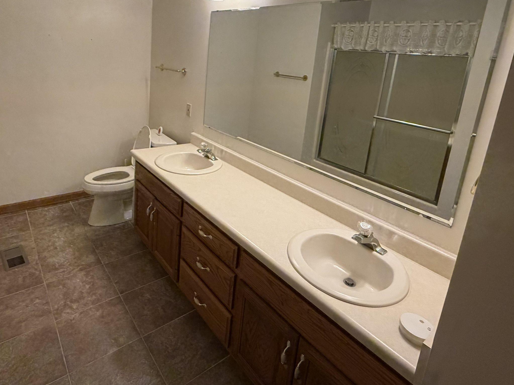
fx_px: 312
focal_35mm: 21
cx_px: 245
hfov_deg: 78.9
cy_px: 126
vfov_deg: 61.8
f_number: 2.2
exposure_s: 1/60
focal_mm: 2.22
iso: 160
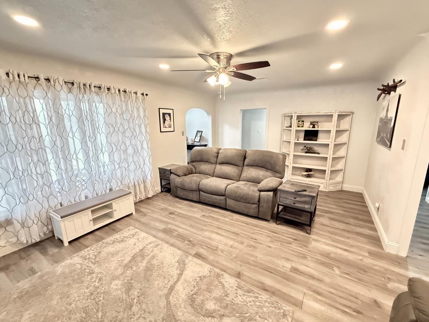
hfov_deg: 98.2
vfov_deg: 81.7
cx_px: 219
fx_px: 186
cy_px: 162
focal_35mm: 15
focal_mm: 2.22
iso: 1600
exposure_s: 1/60
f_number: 2.2
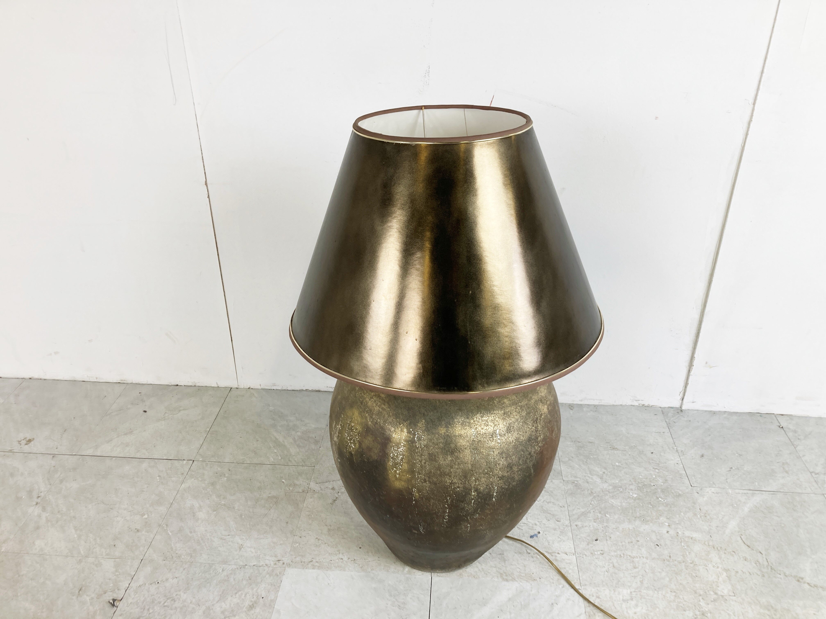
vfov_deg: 49.7
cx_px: 413
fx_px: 668
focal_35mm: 28
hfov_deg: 63.4
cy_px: 310
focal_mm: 3.99
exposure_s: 1/100
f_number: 1.8
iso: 50
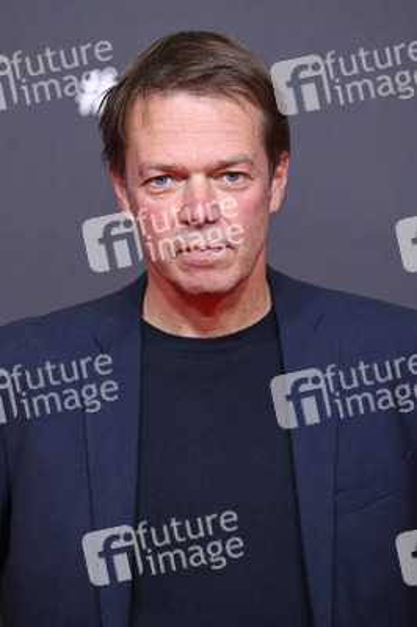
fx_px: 3220
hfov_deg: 7.4
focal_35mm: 185
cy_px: 314
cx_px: 208
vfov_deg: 11.1
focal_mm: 185
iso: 640
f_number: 4
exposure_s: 1/200
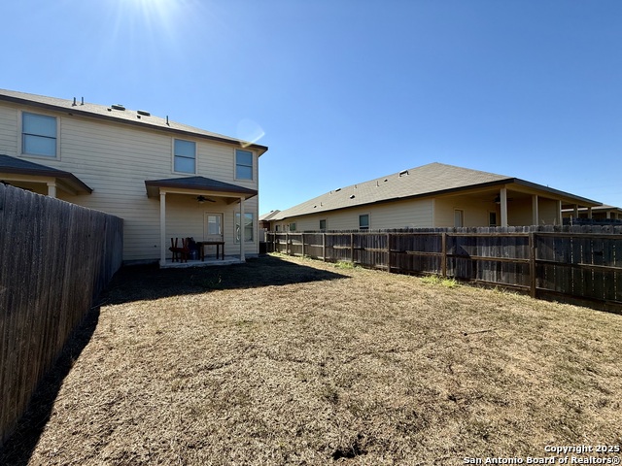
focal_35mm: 14
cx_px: 311
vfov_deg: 85.7
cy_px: 233
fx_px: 252
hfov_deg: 102.1
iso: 50
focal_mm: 2.22
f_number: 2.2
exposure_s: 1/1848
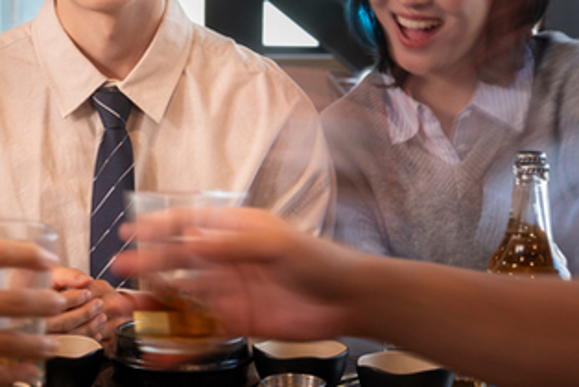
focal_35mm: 149
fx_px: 2399
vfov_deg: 9.2
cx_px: 123
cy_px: 166
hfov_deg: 13.7
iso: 250
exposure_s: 1/10
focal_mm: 67
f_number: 7.1
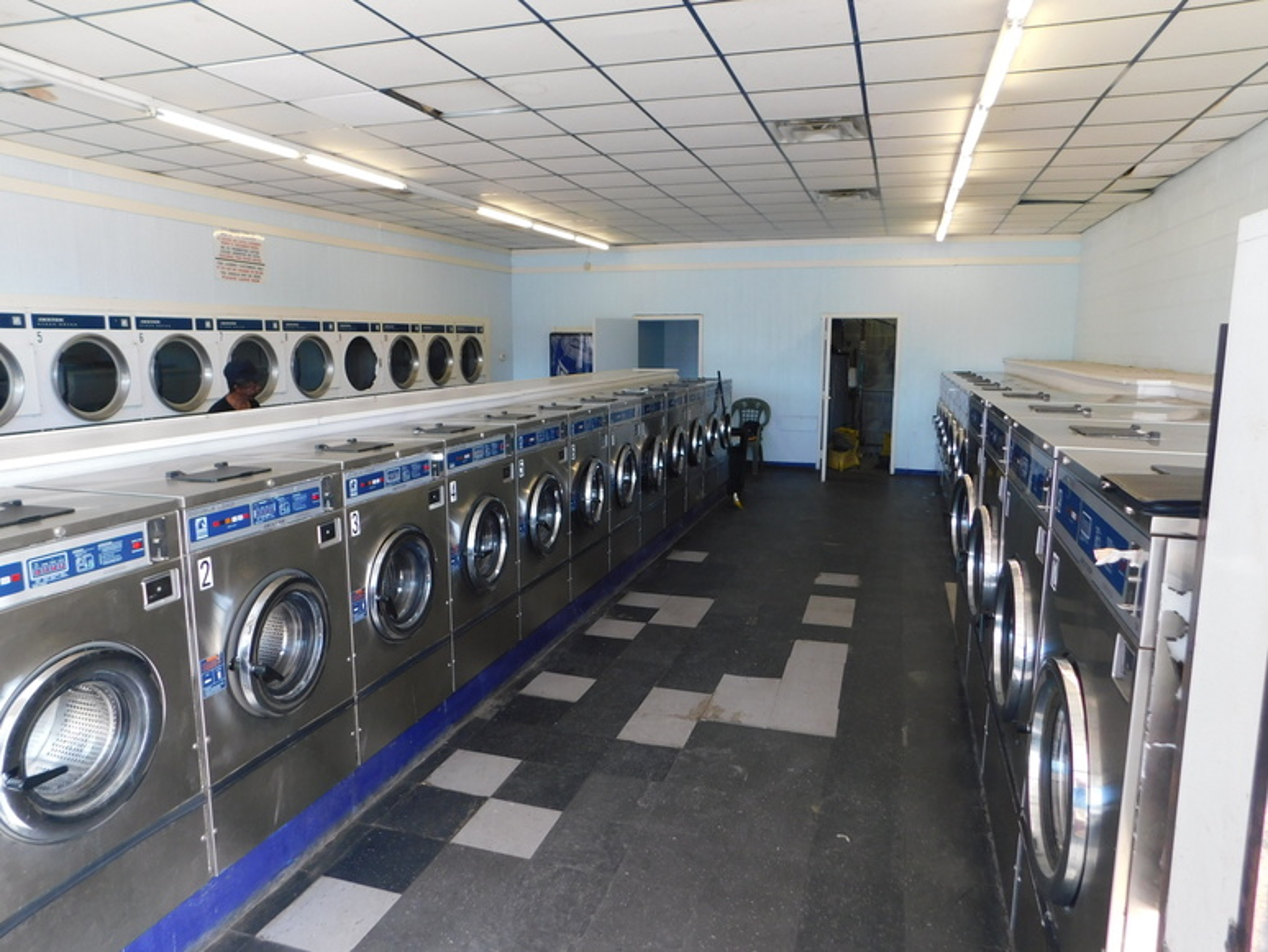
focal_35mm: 23
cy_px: 476
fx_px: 843
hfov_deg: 73.9
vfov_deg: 58.9
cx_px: 634
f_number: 3
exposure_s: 1/60
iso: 125
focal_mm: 4
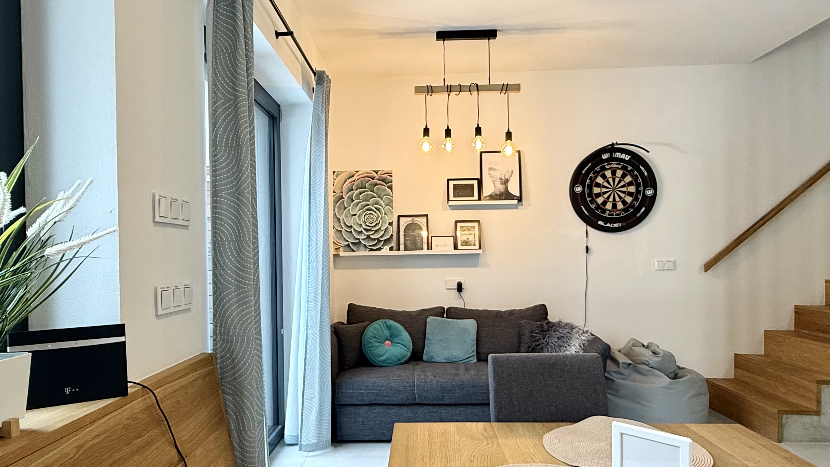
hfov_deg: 73.9
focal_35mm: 25
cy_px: 263
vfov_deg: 45.9
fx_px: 550
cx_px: 384
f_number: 2.2
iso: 160
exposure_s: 1/99
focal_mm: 2.22
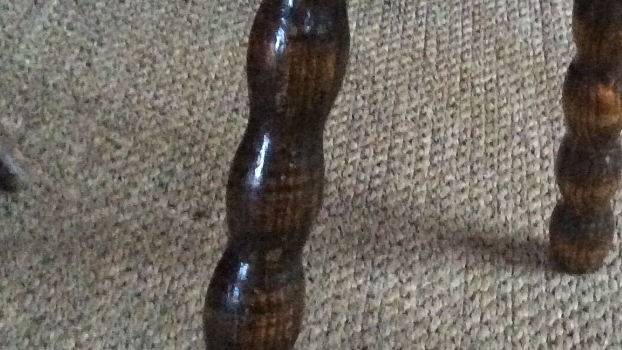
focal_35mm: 85
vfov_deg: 14.2
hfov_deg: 24.2
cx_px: 583
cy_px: 196
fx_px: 1402
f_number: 2.4
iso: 640
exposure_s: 1/17
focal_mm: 3.3
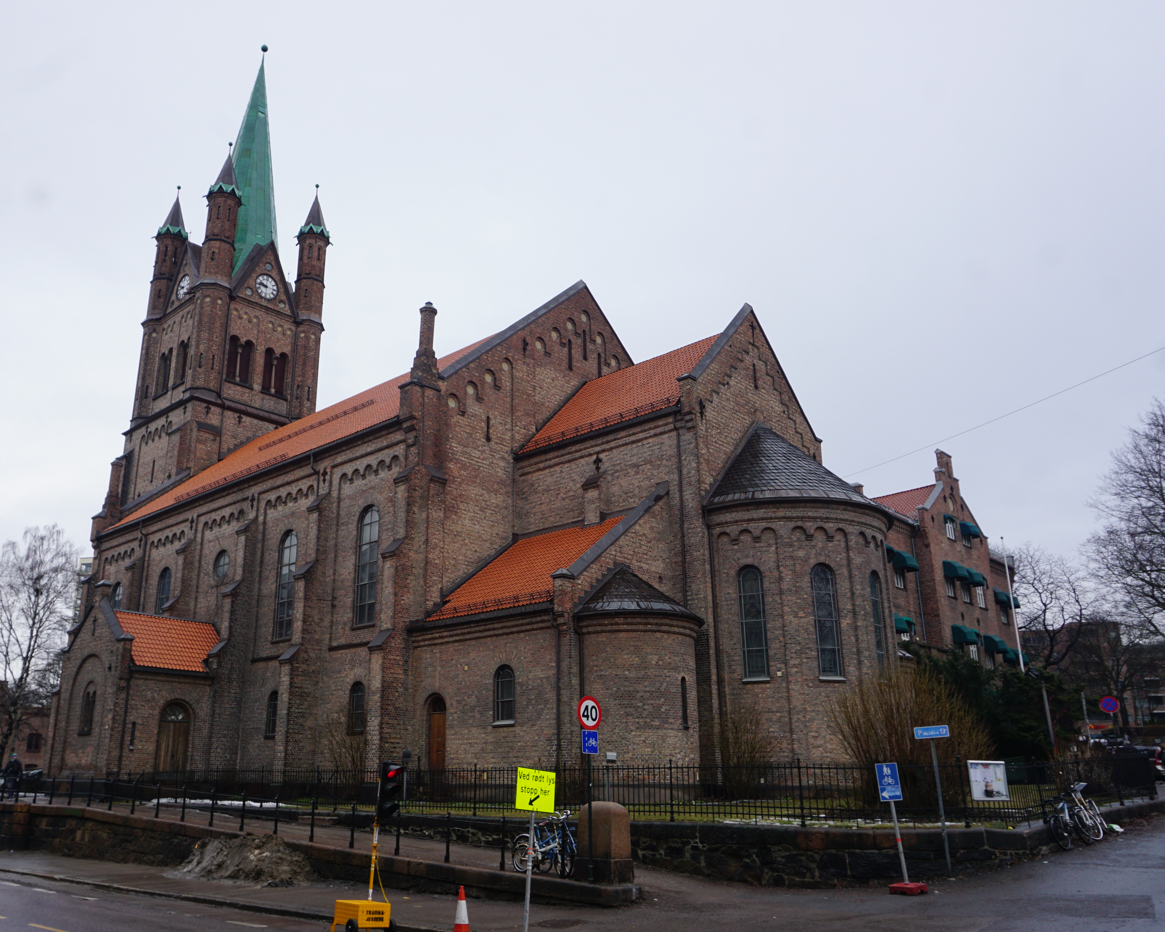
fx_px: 965
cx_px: 483
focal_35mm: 28
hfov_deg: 61.8
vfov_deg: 51.5
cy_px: 460
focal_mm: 16
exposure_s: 1/80
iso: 100
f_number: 8
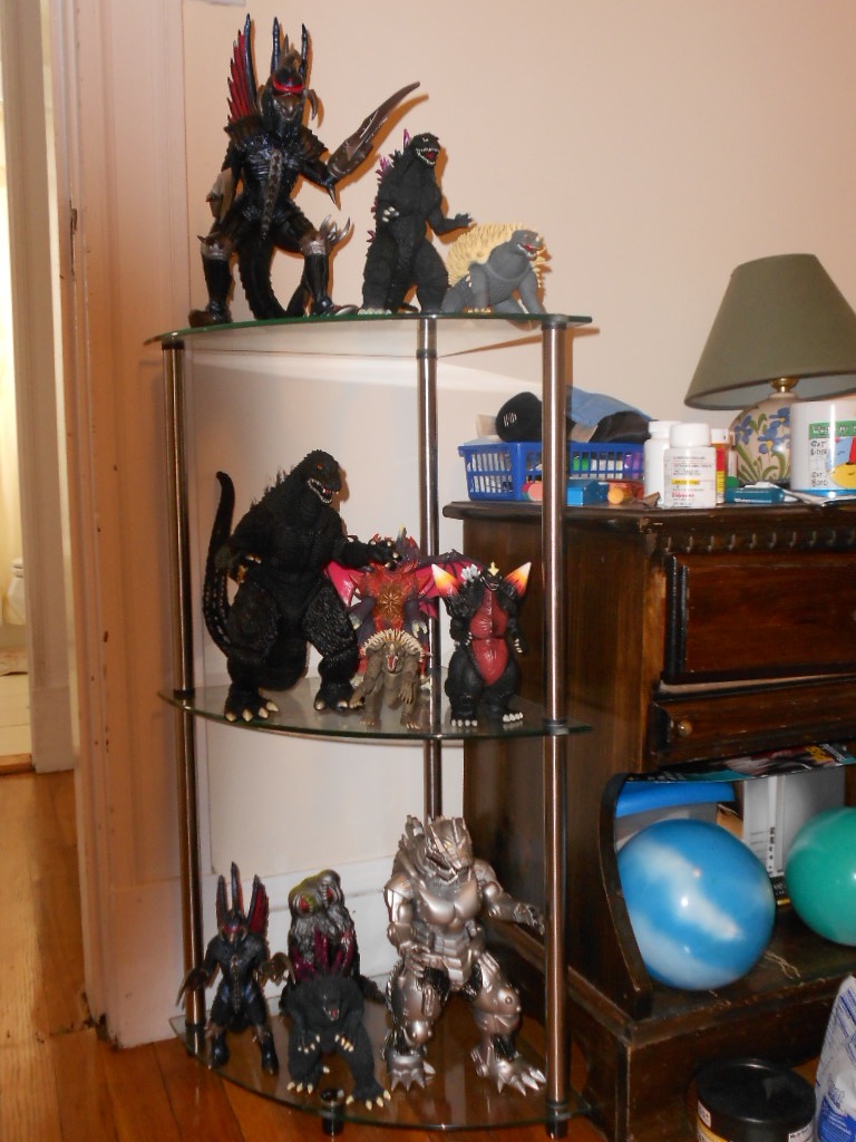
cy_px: 571
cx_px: 428
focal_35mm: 32
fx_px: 1055
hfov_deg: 44.2
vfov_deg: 56.8
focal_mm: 5.8
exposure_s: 1/30
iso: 200
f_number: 3.6
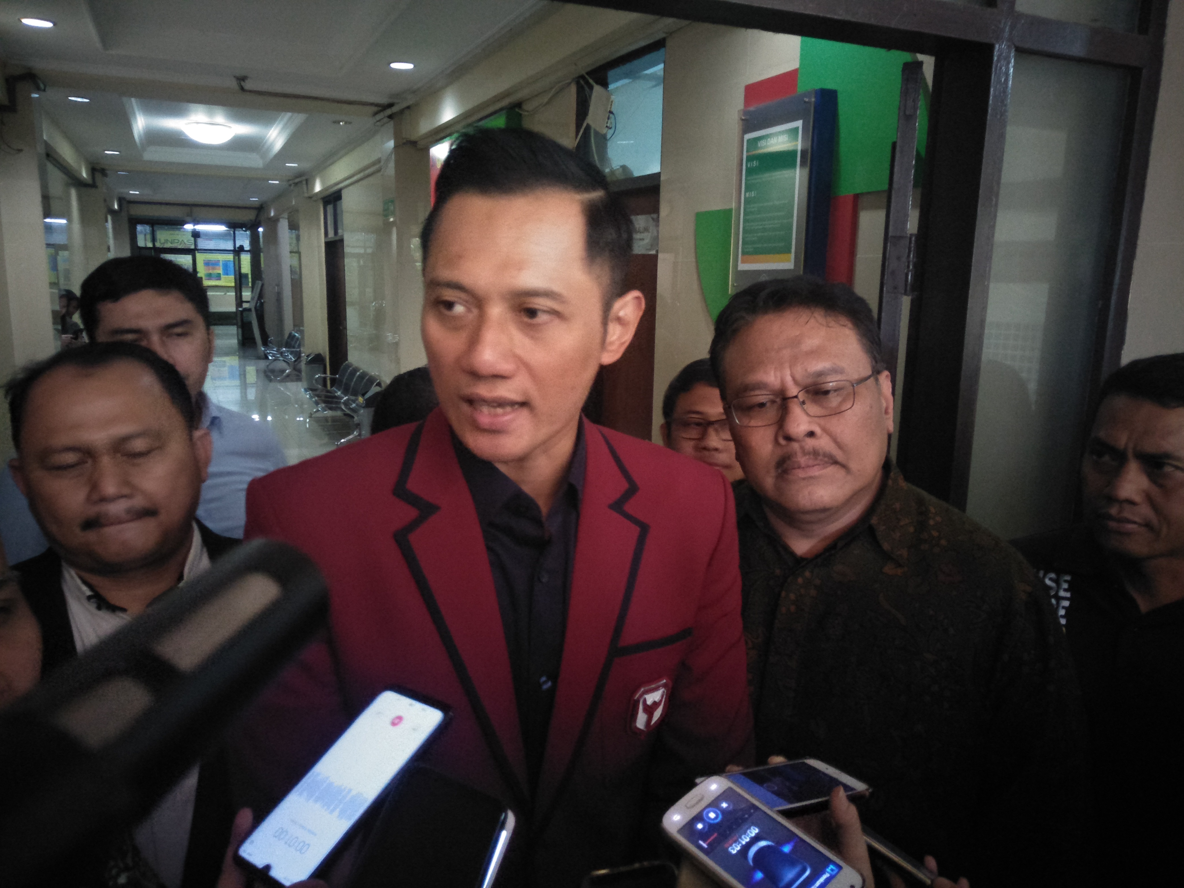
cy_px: 444
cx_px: 592
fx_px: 684
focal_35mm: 20
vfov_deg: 66.0
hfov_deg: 81.7
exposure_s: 1/17
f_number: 2.2
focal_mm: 3.46
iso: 560
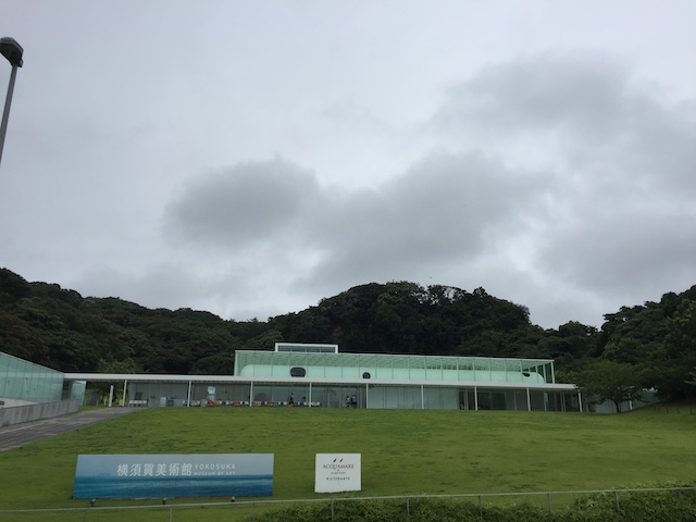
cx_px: 348
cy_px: 261
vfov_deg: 48.2
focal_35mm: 29
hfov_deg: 61.7
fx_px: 583
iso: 32
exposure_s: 1/3049
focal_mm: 4.15
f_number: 2.2
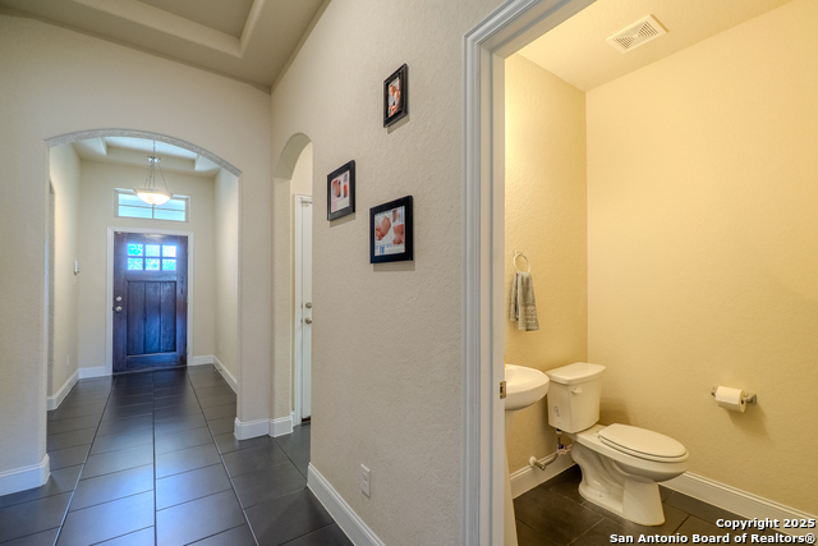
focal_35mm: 15
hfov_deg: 100.4
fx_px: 341
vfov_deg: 77.4
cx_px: 409
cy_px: 273
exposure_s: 1/8
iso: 400
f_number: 11
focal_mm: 10
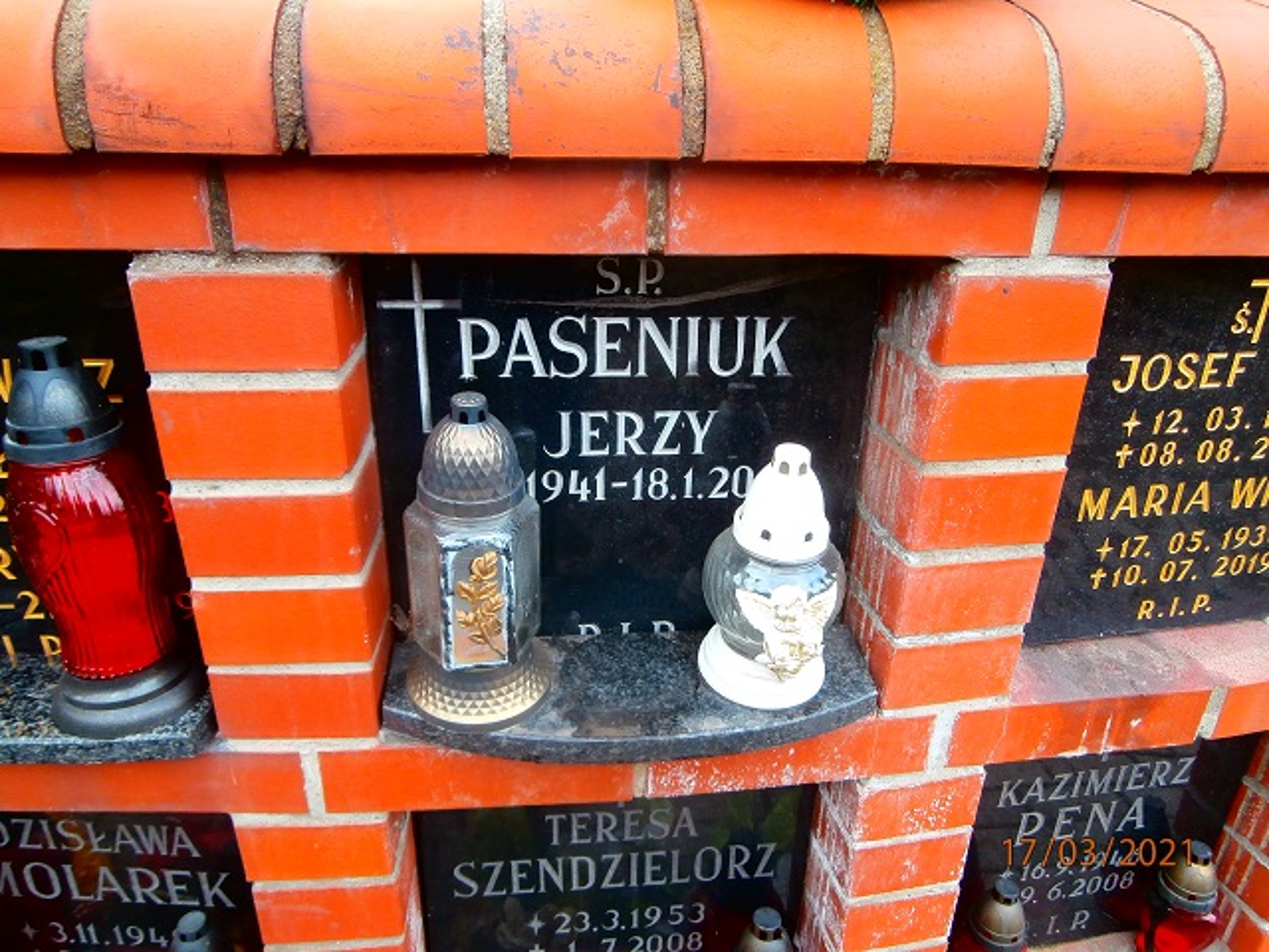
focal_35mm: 25
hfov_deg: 69.4
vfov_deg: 54.9
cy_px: 476
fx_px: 916
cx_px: 634
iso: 100
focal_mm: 4.43
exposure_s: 1/80
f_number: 3.2
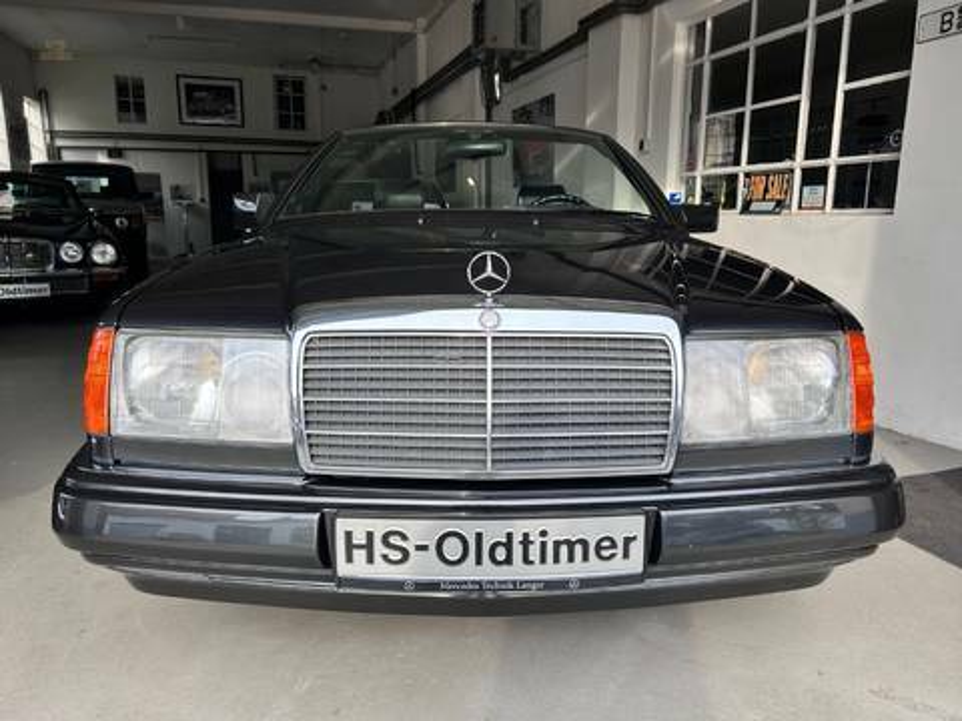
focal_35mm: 26
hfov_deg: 67.3
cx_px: 481
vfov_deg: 53.1
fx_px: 723
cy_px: 360
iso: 50
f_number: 1.5
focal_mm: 5.7
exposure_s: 1/316
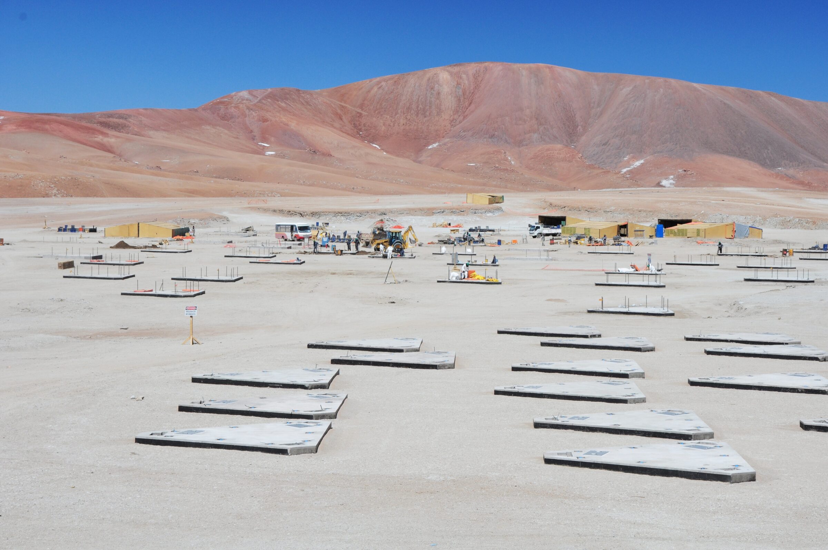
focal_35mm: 75
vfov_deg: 18.1
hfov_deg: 27.0
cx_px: 414
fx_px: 1723
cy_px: 275
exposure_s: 1/125
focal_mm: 50
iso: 250
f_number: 14
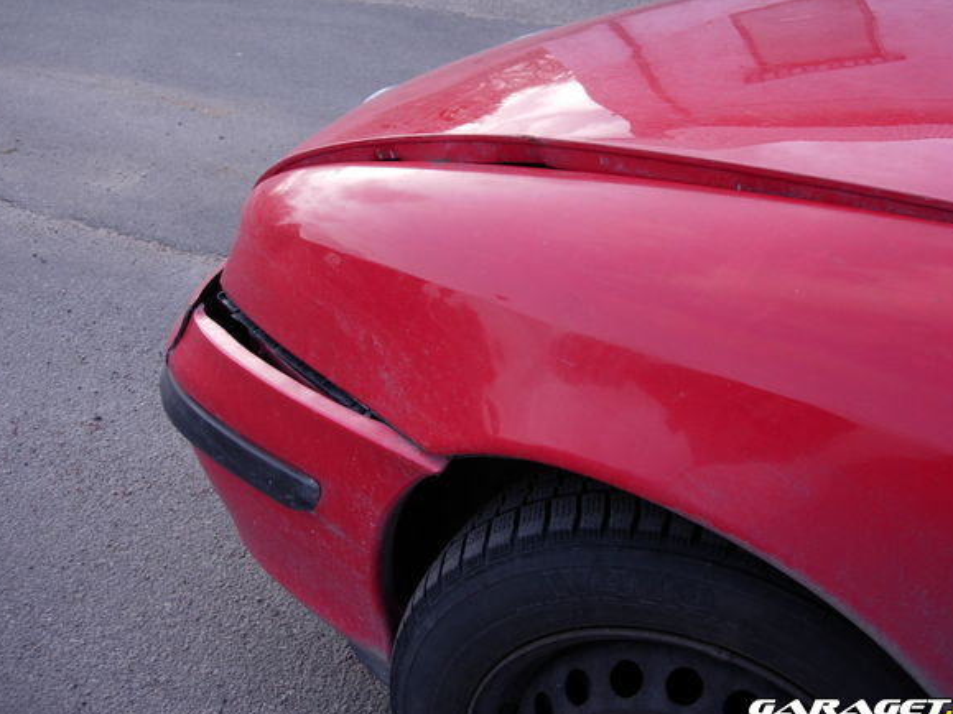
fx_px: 1156
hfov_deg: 44.8
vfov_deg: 34.3
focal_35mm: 42
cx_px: 504
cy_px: 329
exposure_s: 1/279
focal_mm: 7.8
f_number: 2.8
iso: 64
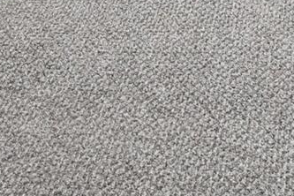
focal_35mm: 90
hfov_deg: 21.4
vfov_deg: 9.5
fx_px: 735
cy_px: -475
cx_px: 328
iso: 250
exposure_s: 1/160
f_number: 8
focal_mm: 12
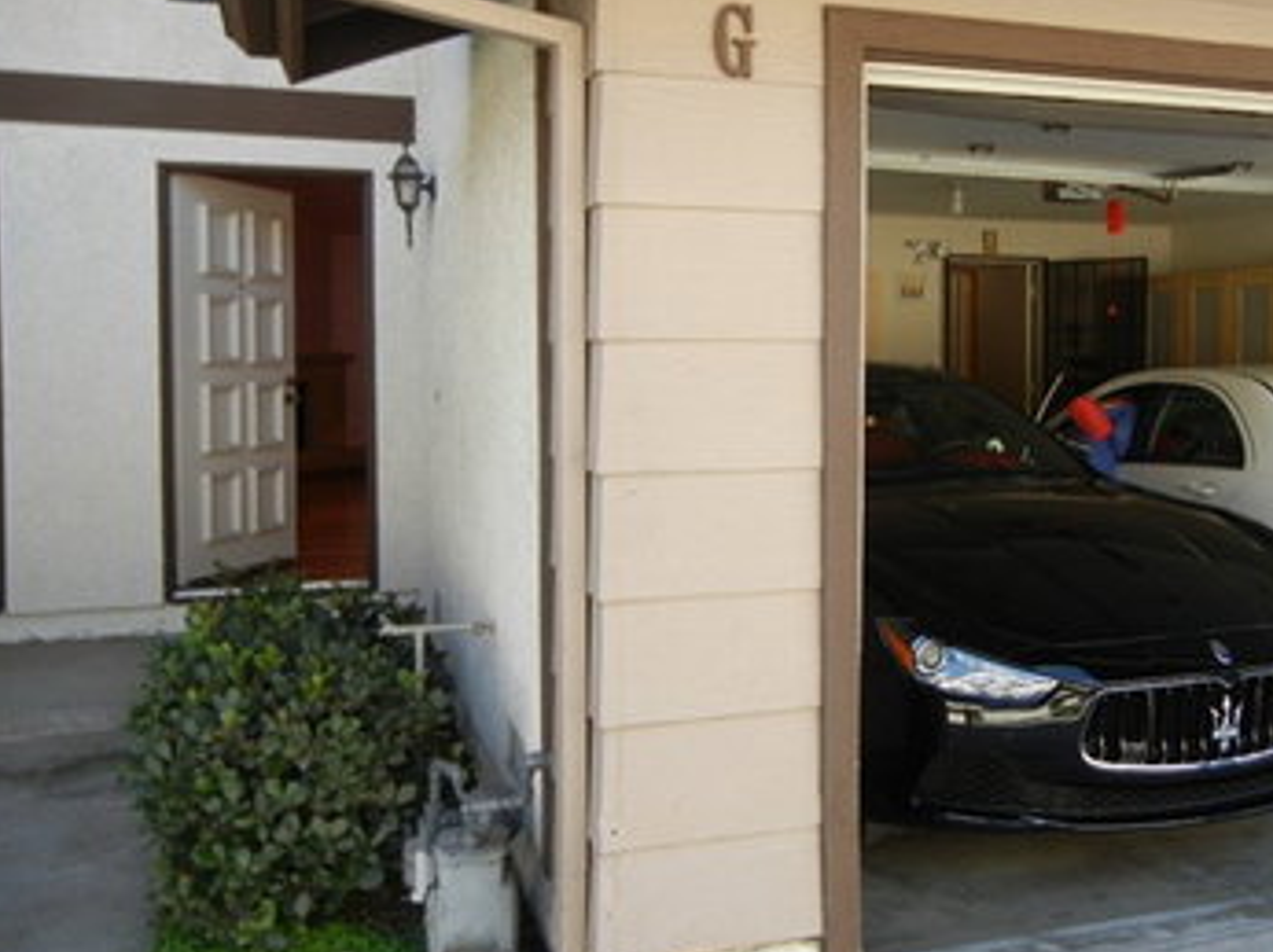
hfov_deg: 49.8
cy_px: 412
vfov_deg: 38.6
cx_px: 774
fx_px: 1360
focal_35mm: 37
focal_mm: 5.4
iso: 160
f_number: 3.5
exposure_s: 1/235
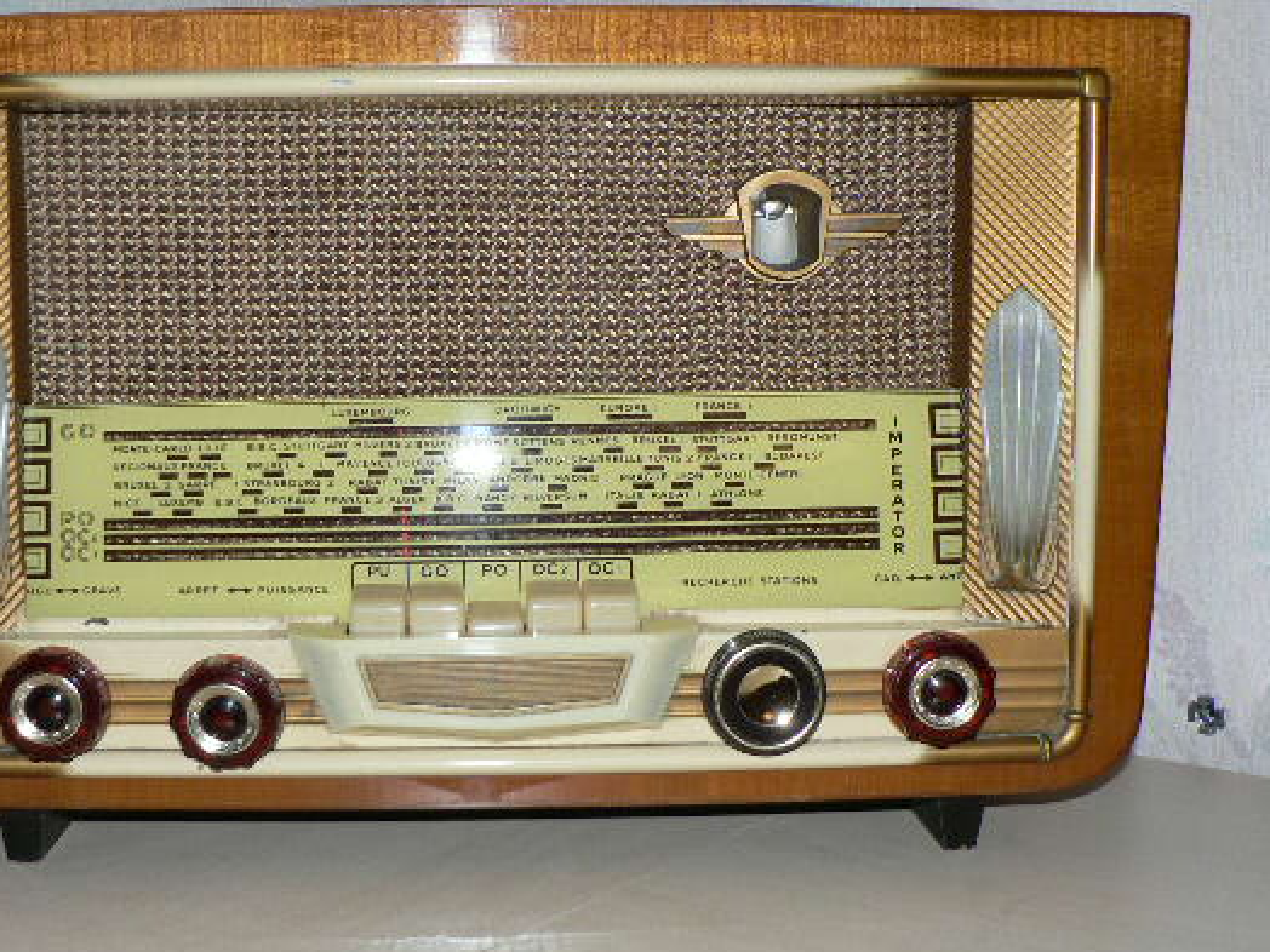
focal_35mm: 44
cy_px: 446
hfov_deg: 42.8
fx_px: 1614
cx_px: 514
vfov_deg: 32.9
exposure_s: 1/60
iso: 100
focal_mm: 6
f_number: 2.8
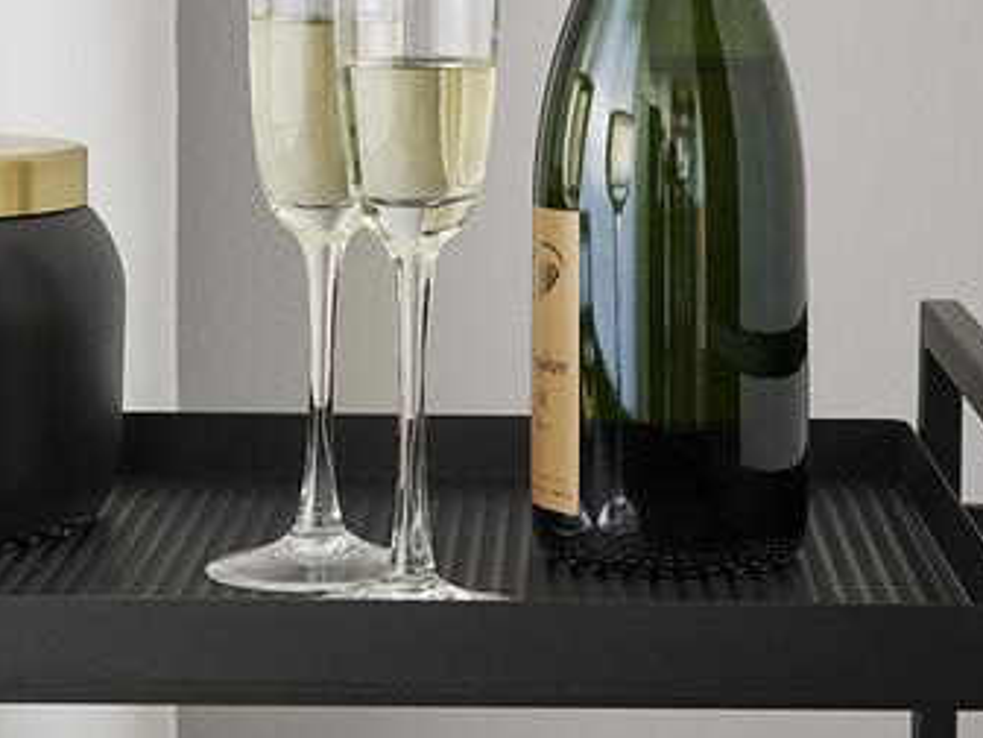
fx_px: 3521
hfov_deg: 15.9
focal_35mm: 124
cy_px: -69
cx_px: 629
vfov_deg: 11.8
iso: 100
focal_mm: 50
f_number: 9
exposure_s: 1.6
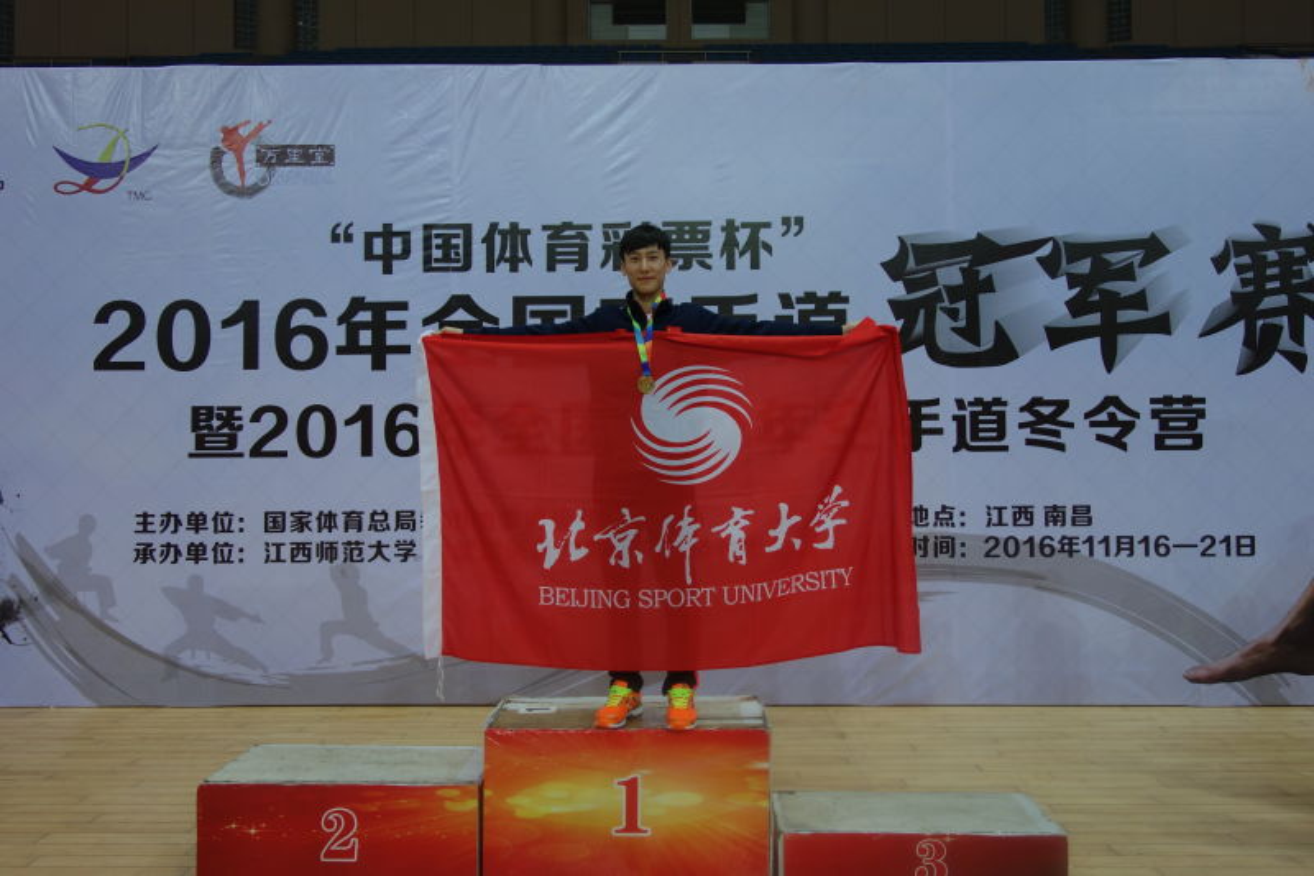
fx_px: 1095
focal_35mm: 30
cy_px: 438
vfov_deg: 43.6
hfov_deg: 61.9
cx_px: 657
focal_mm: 11.04
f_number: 2.2
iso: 125
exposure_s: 1/60
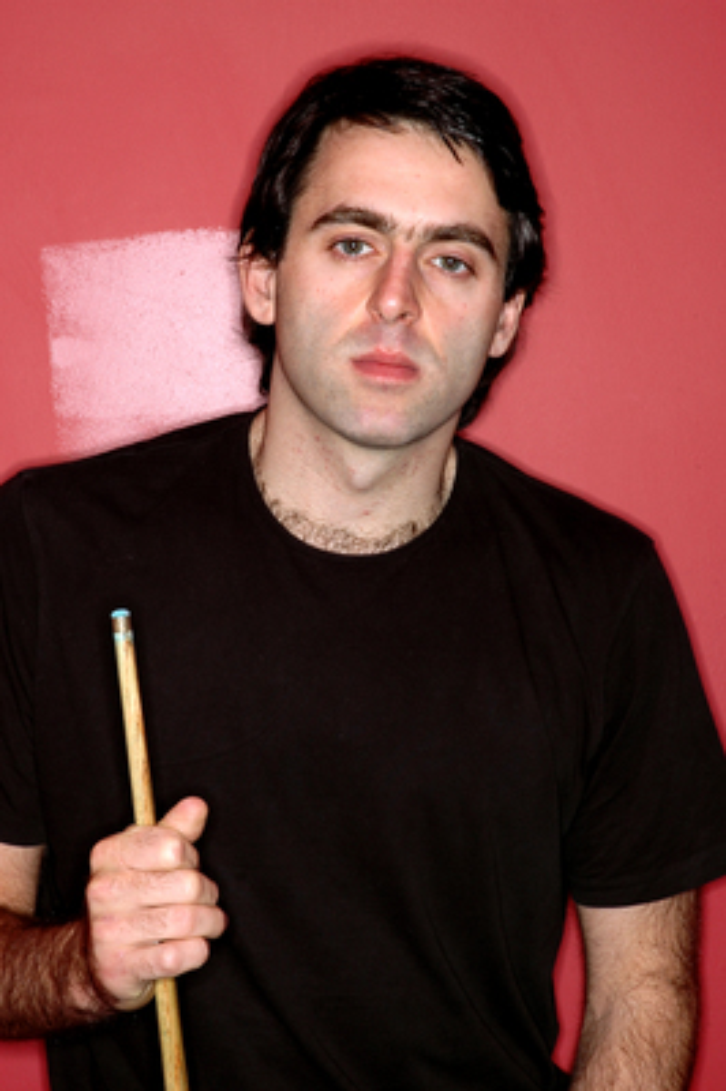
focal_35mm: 90
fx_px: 2727
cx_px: 363
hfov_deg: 15.2
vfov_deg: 22.6
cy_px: 546
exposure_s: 1/250
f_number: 16
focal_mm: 60
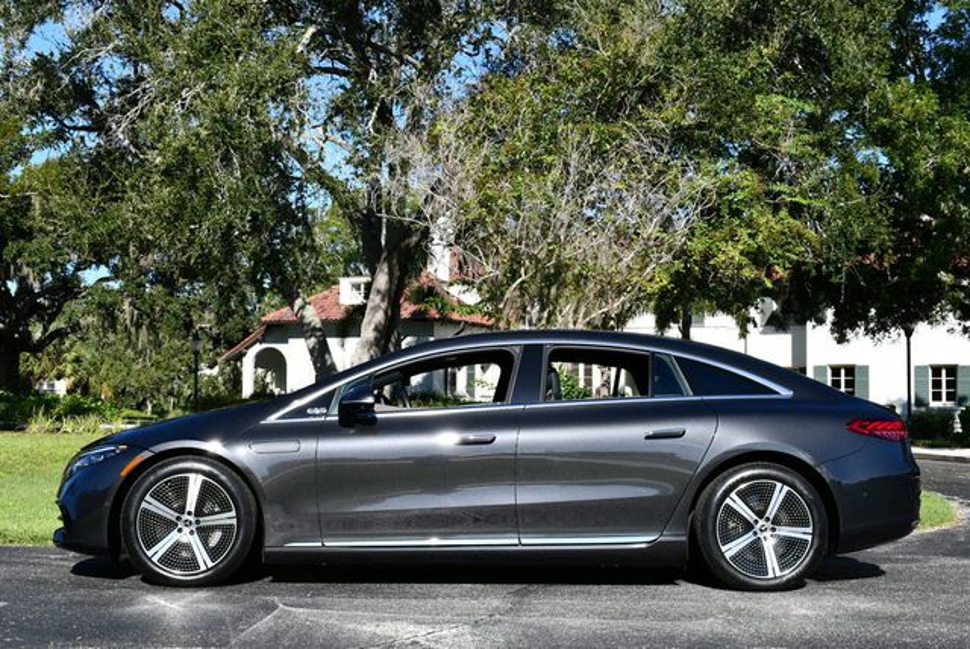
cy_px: 324
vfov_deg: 27.0
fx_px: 1348
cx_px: 485
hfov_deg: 39.6
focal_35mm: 50
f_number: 8
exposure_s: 1/250
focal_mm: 25
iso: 100
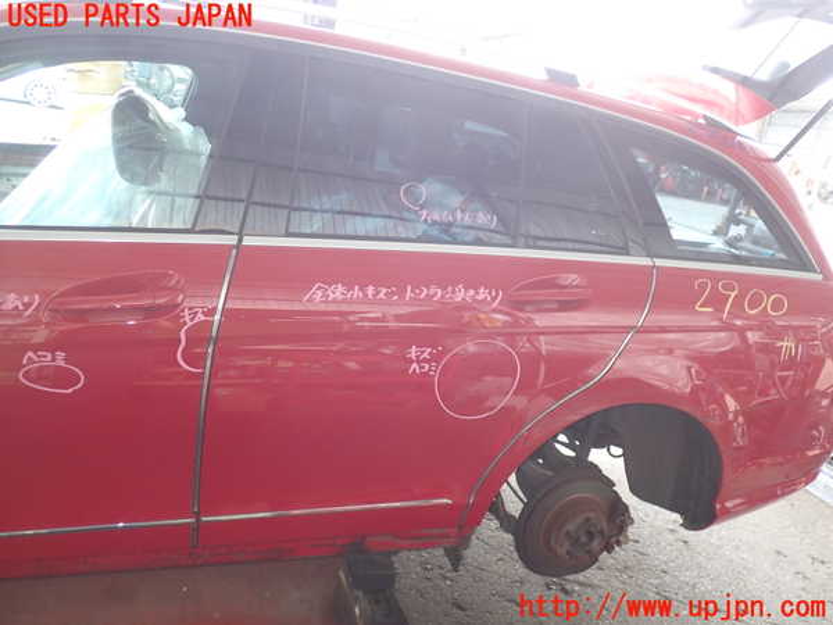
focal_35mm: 30
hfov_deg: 60.0
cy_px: 312
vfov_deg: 46.8
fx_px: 722
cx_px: 416
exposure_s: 1/50
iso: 200
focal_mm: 5.4
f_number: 2.3
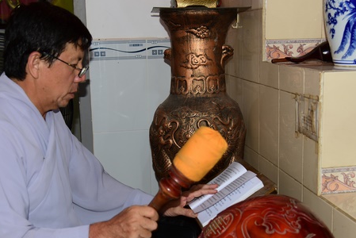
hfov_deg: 36.2
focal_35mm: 55
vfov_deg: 24.6
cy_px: 144
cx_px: 162
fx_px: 544
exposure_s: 1/60
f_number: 4
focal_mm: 38
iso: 320
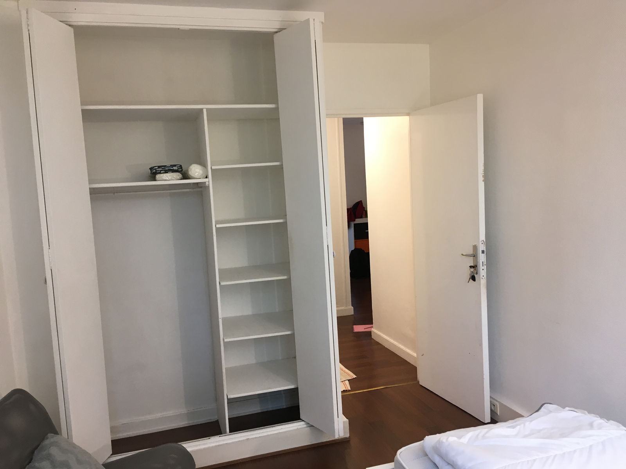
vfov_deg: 48.2
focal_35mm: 29
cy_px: 234
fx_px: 524
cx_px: 313
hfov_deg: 61.7
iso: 100
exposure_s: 1/33
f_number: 2.2
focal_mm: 4.15
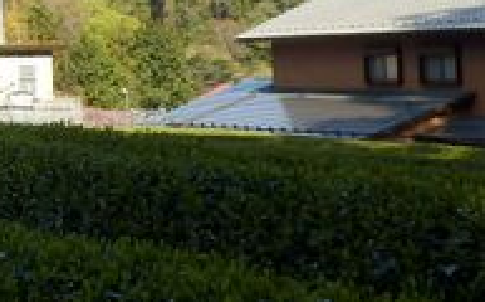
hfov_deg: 14.6
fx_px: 1742
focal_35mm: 132
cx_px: -269
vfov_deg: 9.8
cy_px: -33
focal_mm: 5.3
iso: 80
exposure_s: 1/400
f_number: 3.5
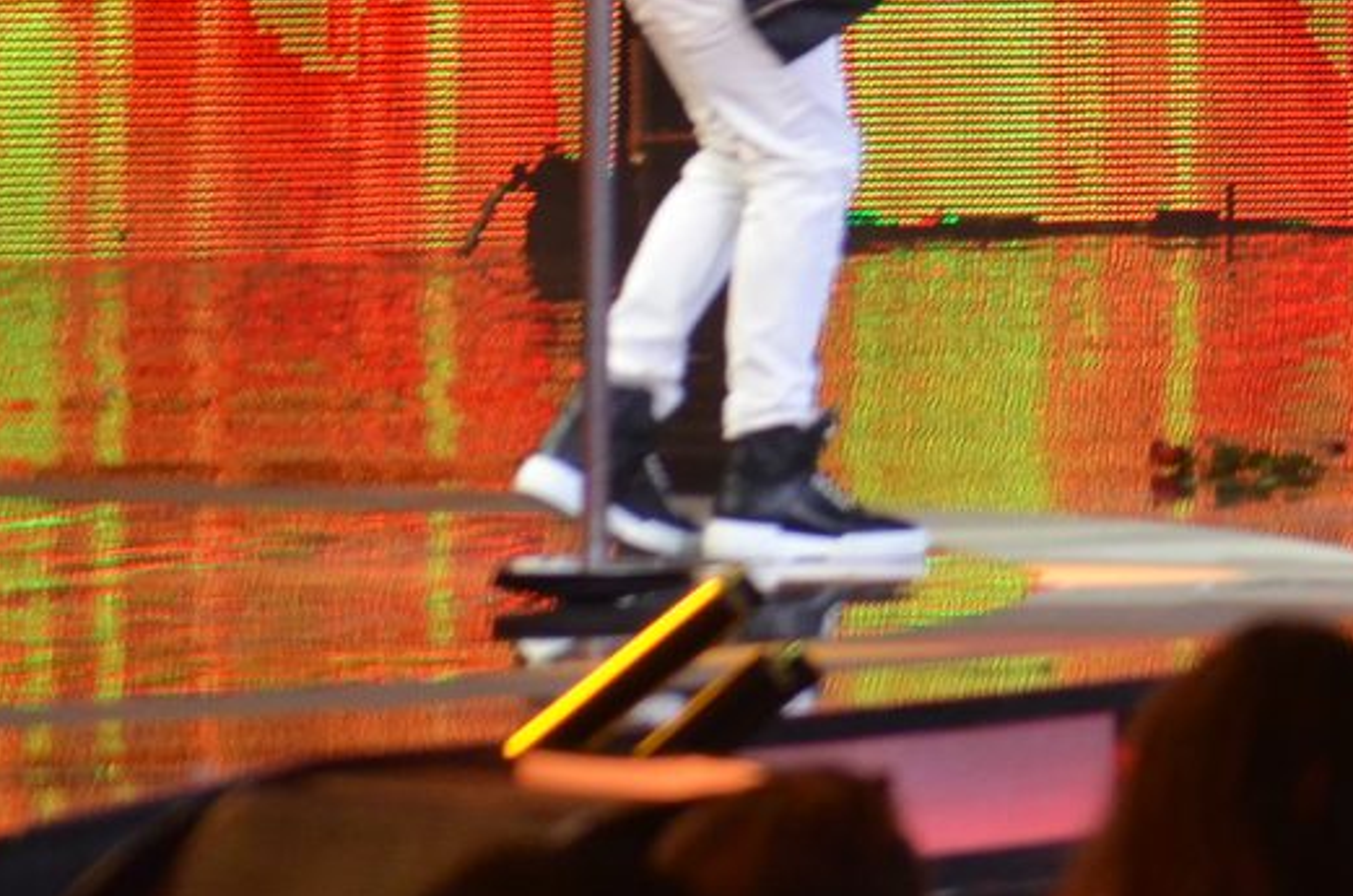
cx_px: 2587
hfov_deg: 3.8
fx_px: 20327
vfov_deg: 2.5
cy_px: -657
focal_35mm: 542
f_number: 4.5
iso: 800
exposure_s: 1/125
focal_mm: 92
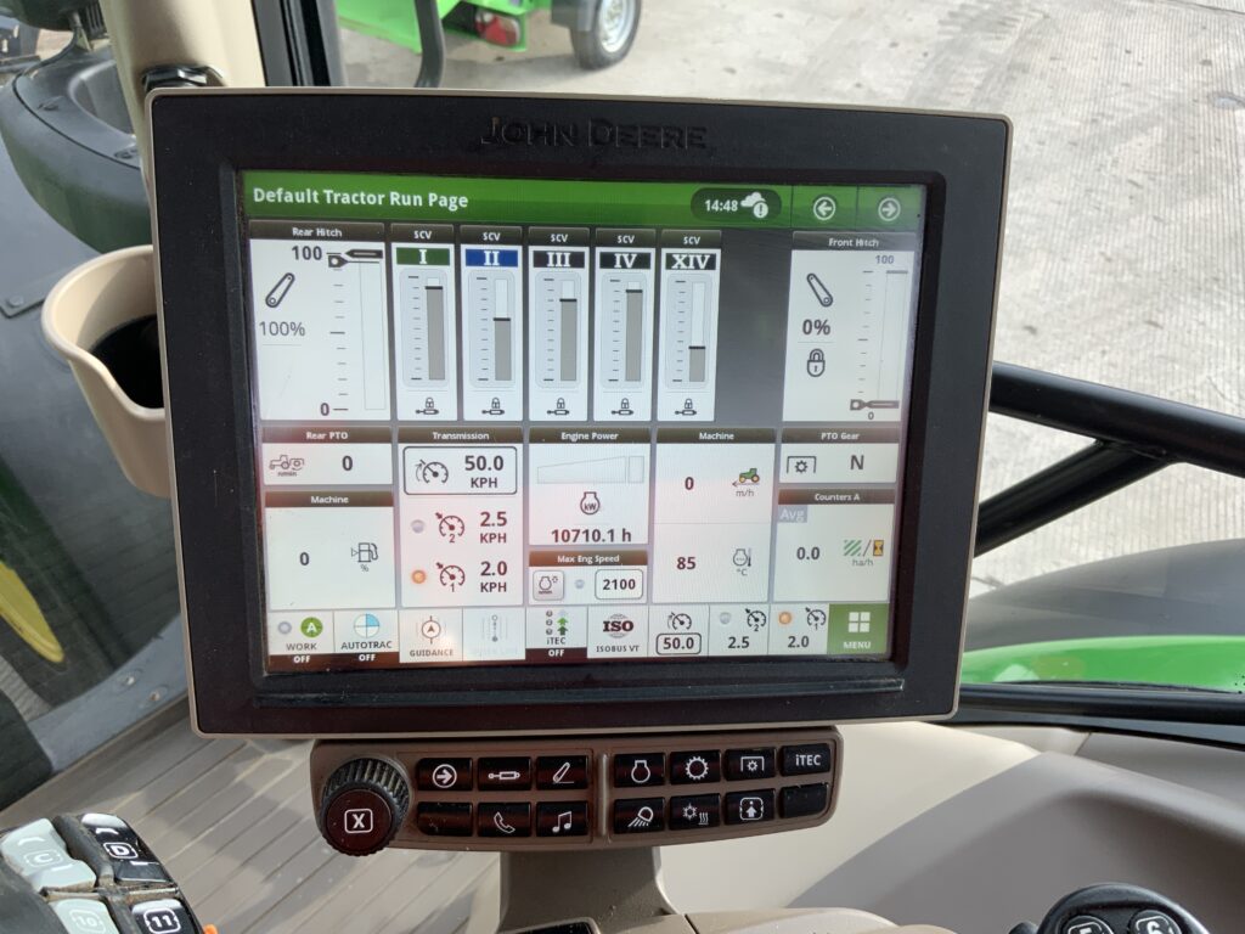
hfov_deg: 61.7
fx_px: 1043
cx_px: 622
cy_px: 467
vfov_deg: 48.2
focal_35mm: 29
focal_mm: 3
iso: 16
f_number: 1.8
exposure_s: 1/210
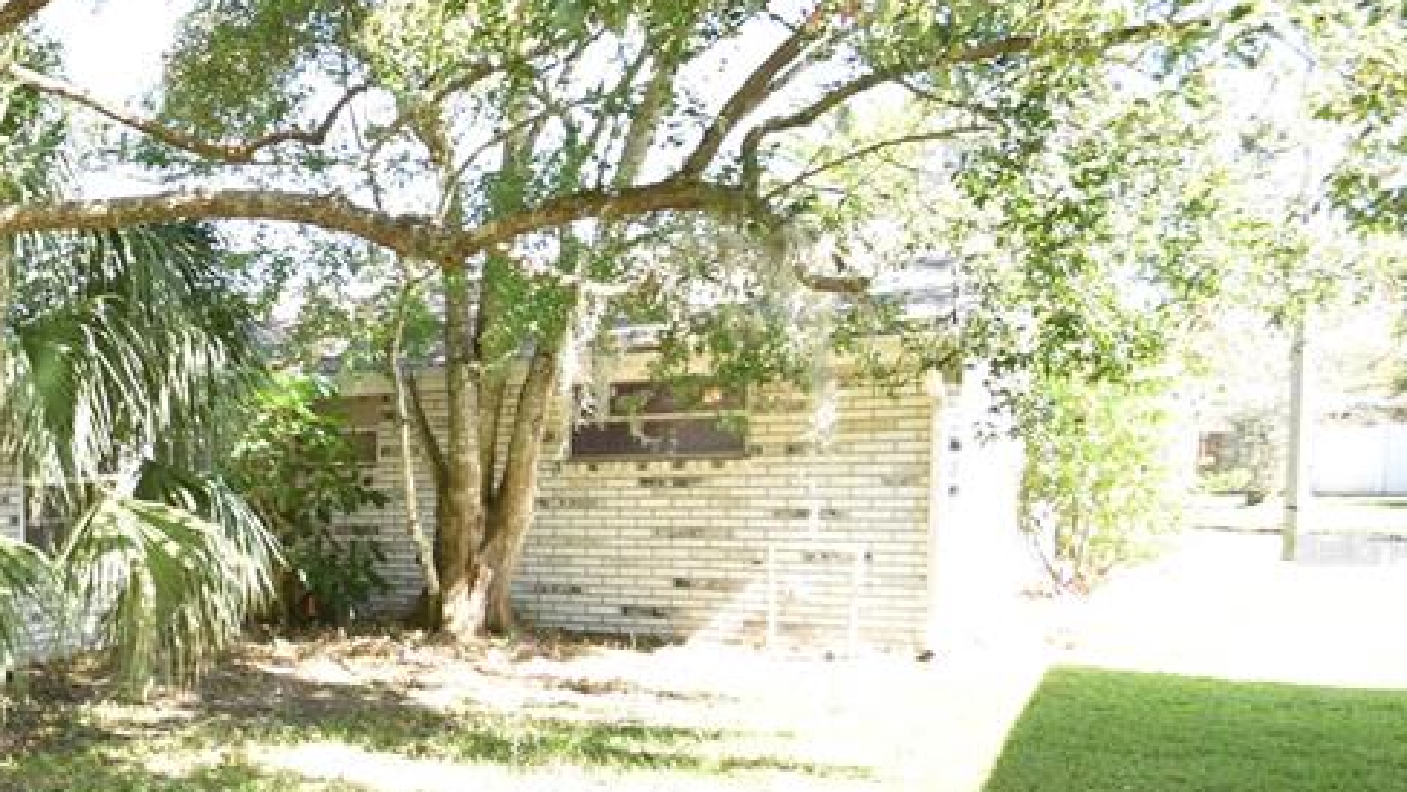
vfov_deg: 35.2
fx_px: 1231
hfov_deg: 48.3
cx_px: -20
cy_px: 549
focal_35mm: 33
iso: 400
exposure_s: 1/160
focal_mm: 10
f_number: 6.3
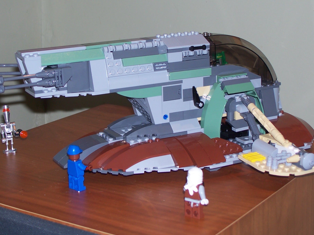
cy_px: 104
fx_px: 735
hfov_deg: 24.1
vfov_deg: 18.2
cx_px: 153
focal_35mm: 81
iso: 80
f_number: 3.4
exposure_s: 1/90
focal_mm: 12.3
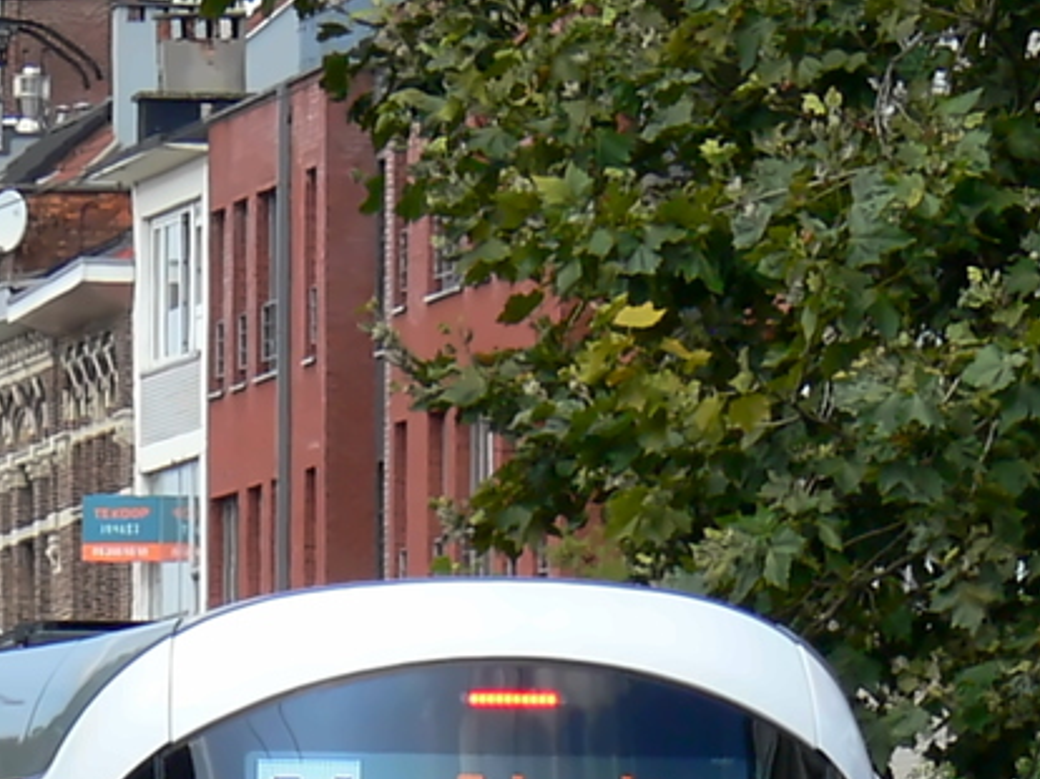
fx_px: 12521
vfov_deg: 3.6
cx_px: 214
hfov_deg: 4.8
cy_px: 954
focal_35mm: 417
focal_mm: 30.4
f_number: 7.1
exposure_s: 1/125
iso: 80
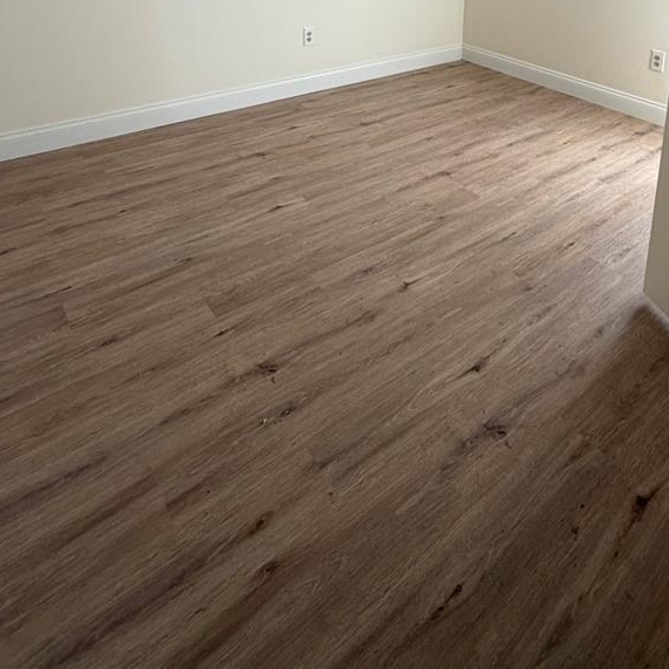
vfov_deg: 51.5
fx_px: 568
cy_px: 33
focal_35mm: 26
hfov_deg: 60.0
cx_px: 428
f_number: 2.2
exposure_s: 1/121
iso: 160
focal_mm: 2.22
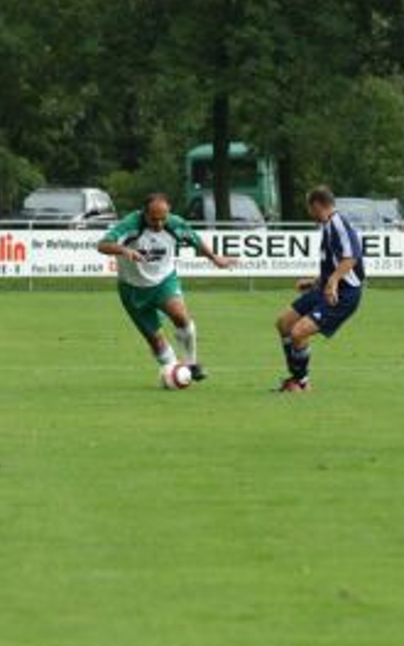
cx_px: 235
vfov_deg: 4.5
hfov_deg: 2.8
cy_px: 323
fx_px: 8156
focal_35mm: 463
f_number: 5
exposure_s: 1/350
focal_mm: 200
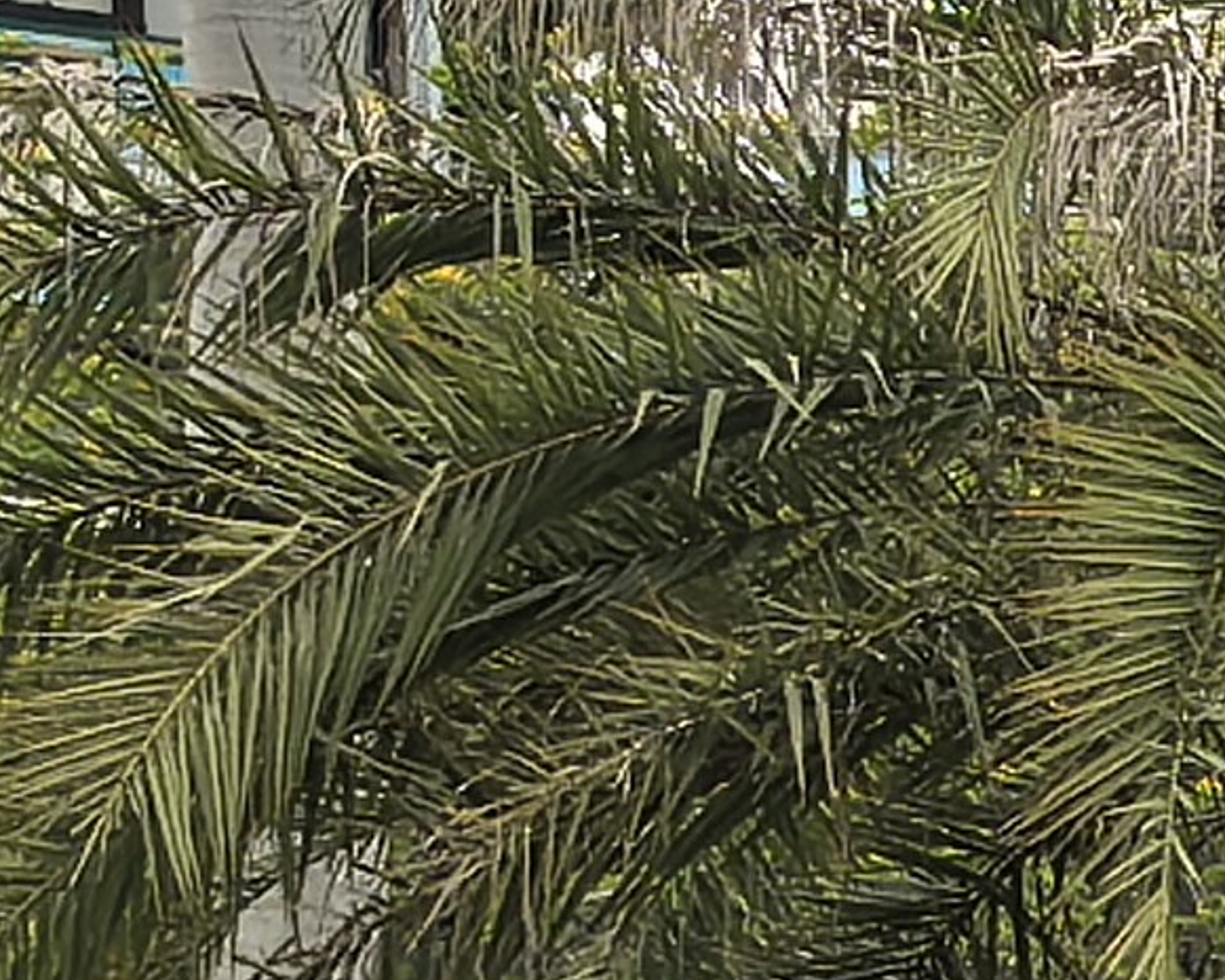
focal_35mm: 282
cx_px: 4206
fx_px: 10226
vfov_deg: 5.3
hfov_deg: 6.1
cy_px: 2459
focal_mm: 6.98
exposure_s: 1/397
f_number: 2
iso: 50
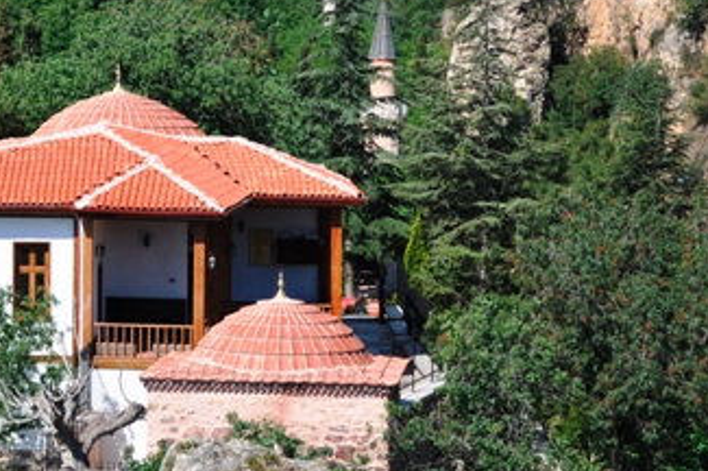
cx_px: -62
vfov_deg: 8.9
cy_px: 59
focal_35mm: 153
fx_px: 3006
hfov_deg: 13.2
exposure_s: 1/1500
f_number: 5.3
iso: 220
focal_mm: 44
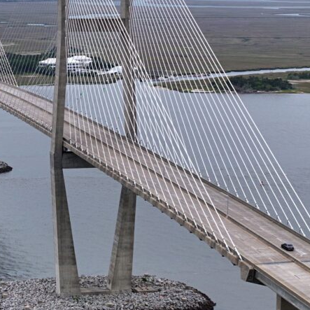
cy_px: 99
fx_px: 1449
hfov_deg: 12.2
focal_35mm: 143
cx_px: 58
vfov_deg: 12.2
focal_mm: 19.35
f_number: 2.8
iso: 100
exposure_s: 1/320
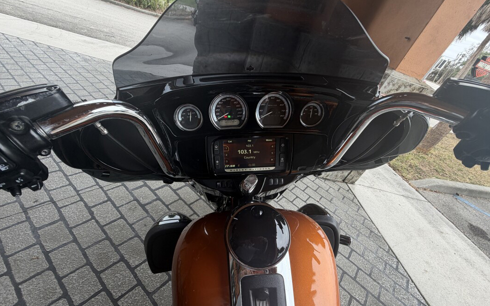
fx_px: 200
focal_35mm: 15
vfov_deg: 74.3
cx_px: 243
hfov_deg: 101.4
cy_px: 177
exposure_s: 1/121
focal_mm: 2.22
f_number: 2.2
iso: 50
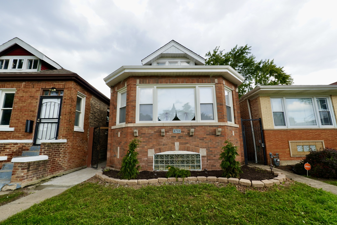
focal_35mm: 16
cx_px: 168
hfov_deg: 95.0
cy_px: 112
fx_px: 154
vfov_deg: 72.1
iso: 100
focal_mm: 11
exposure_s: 1/100
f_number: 6.3
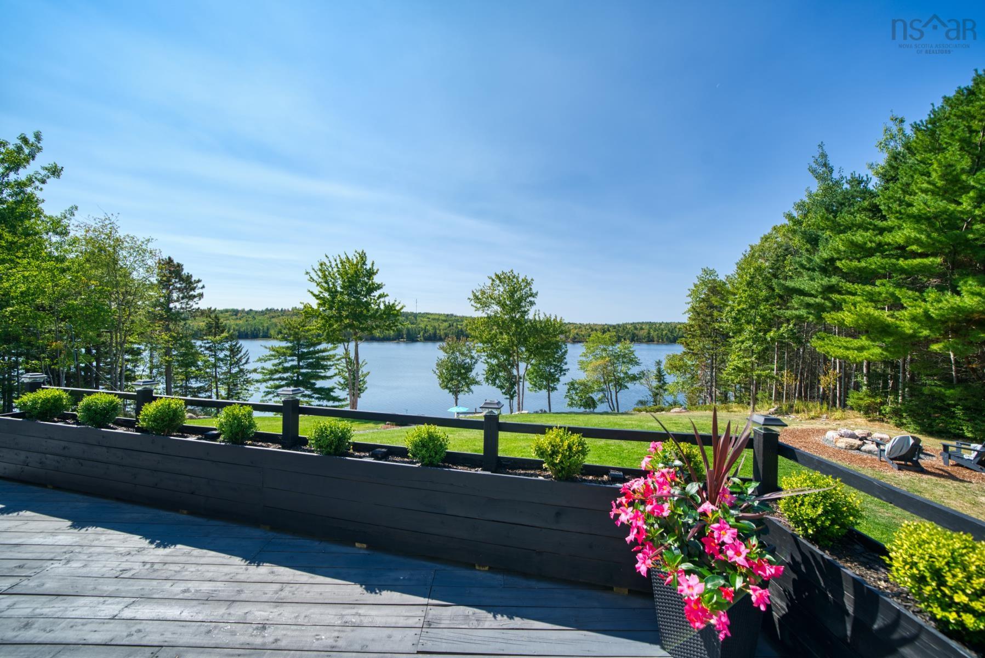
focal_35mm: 13
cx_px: 492
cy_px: 329
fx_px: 356
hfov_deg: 108.3
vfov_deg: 85.5
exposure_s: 1/1000
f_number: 5.6
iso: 100
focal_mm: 13
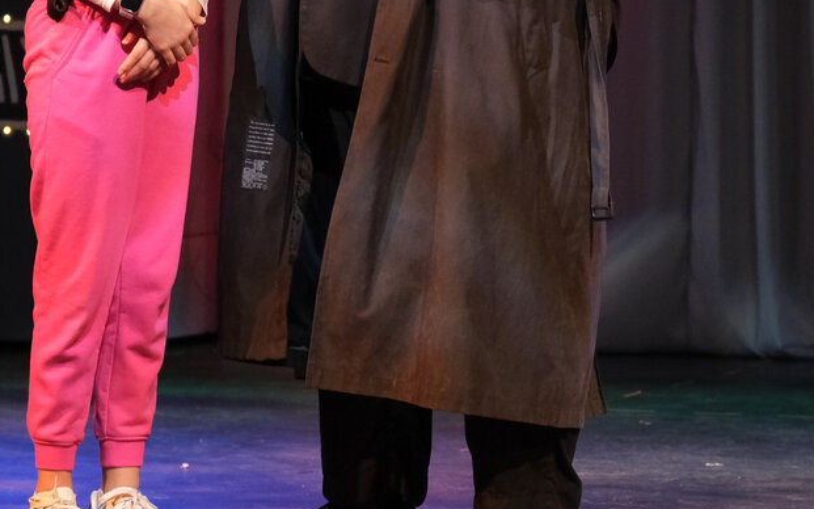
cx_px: 151
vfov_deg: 6.8
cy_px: 0
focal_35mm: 192
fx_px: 4259
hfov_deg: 10.9
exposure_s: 1/140
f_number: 3.2
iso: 2000
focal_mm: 50
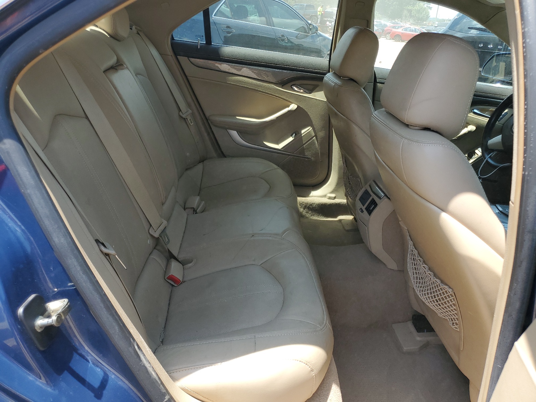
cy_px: 201
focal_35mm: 26
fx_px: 403
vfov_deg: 53.1
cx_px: 268
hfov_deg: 67.3
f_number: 1.5
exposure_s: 1/714
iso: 50
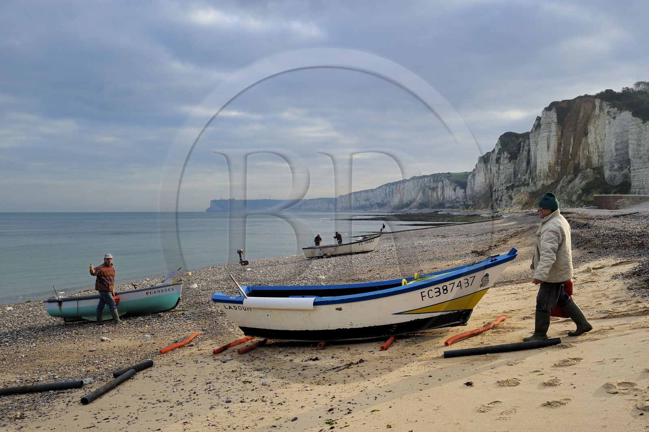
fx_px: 558
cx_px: 324
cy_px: 216
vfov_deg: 42.3
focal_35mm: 31
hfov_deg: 60.3
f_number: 9
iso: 400
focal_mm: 31
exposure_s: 1/250
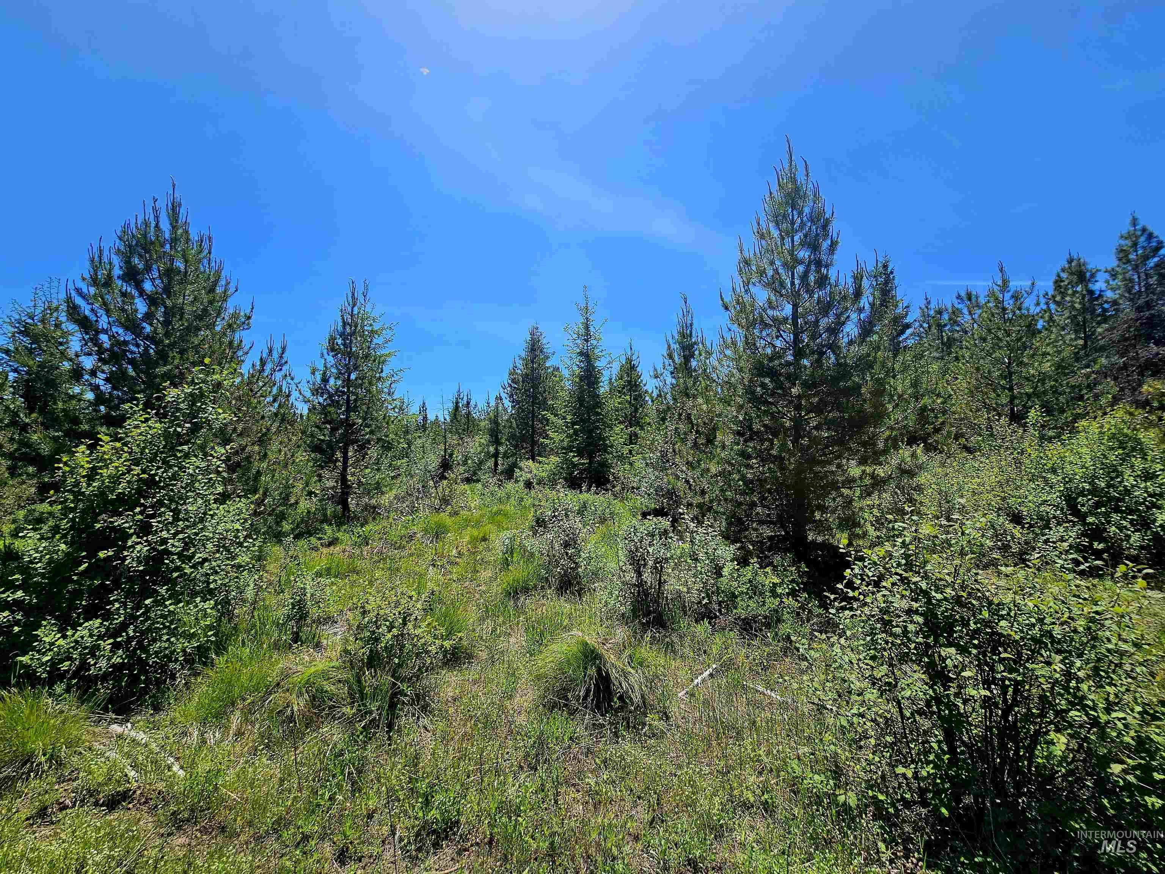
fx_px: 438
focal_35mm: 13
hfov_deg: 106.2
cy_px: 437
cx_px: 582
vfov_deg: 89.9
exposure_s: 1/2500
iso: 50
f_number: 2.2
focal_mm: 2.2
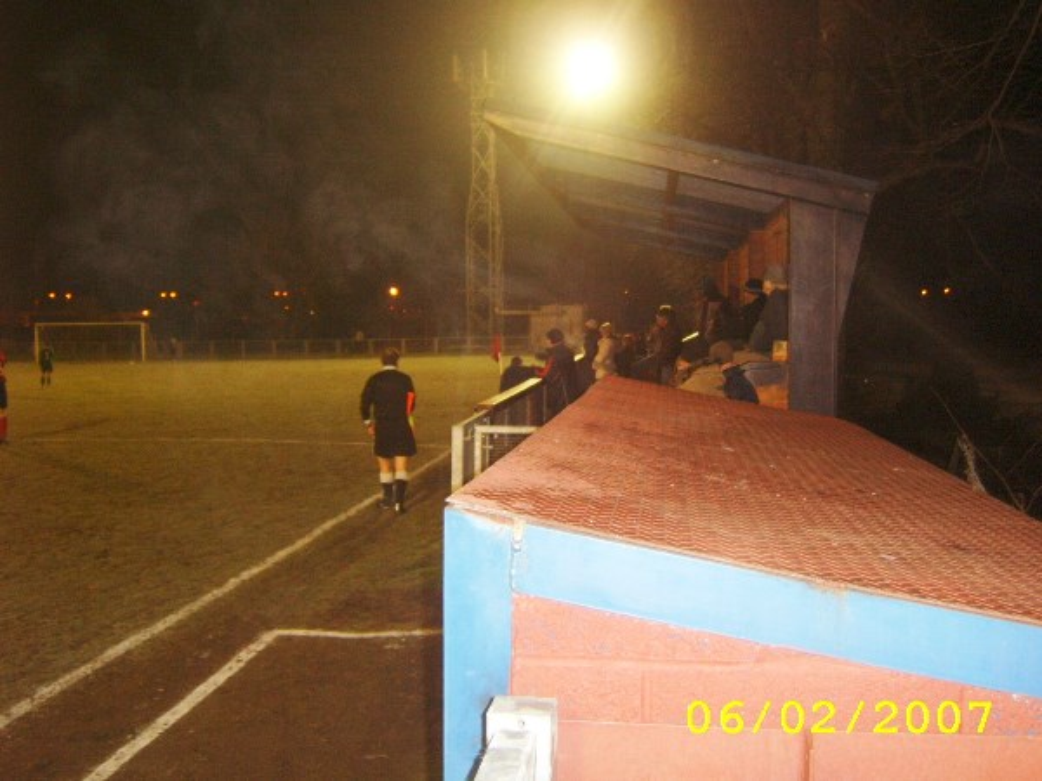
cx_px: 521
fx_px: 933
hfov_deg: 58.4
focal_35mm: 31
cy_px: 390
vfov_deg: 45.4
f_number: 2.7
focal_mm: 8.13
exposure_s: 1/30
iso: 141
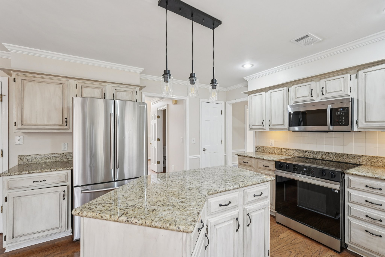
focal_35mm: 16
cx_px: 192
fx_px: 176
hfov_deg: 95.0
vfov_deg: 72.0
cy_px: 128
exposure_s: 1/20
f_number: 8
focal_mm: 16.5
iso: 800
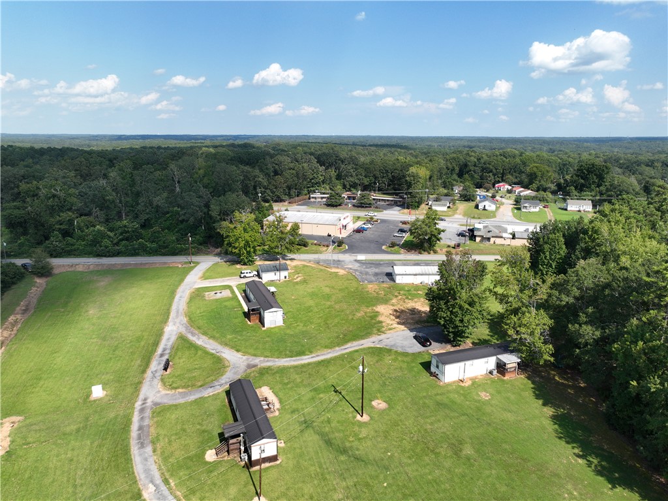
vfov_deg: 56.8
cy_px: 250
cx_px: 334
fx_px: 463
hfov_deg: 71.6
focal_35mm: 24
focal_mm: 12.29
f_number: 2.8
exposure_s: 1/200
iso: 100
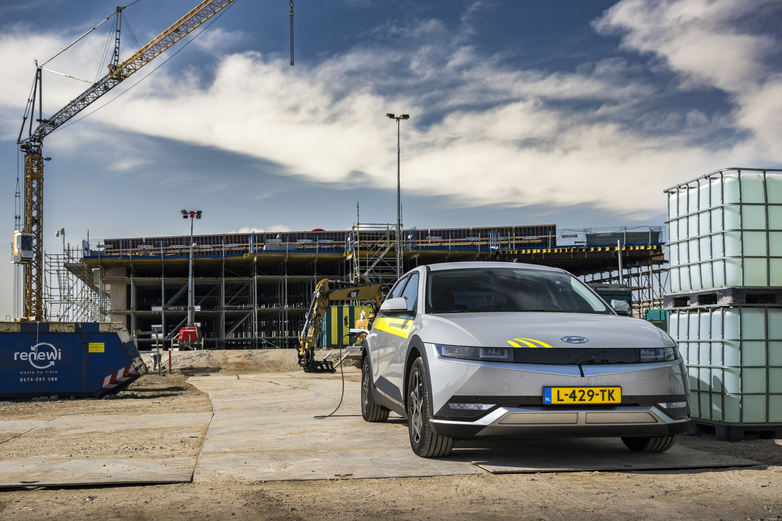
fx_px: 804
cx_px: 391
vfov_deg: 35.9
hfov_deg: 51.9
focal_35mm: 37
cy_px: 260
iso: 100
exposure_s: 1/250
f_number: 8
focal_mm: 37
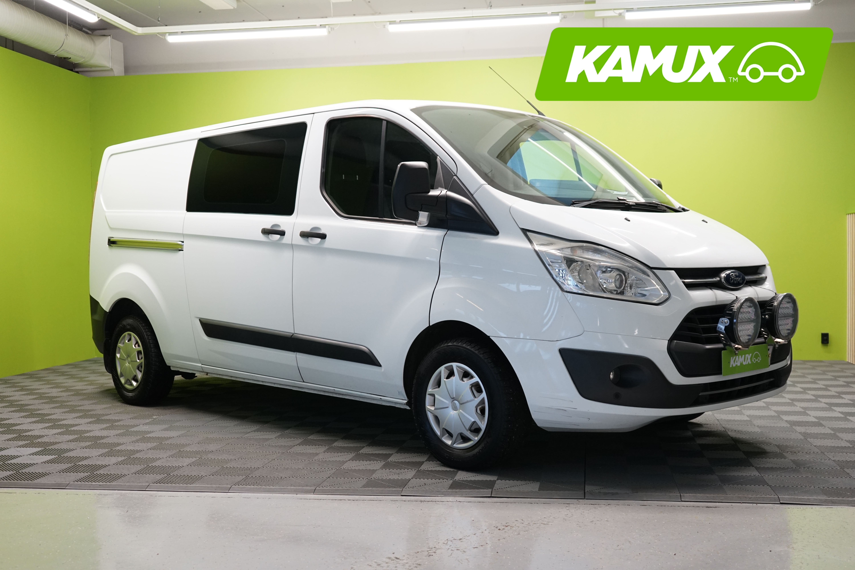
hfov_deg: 48.5
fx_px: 950
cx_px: 428
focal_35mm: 40
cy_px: 285
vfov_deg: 33.4
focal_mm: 40
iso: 1250
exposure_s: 1/30
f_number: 4.5
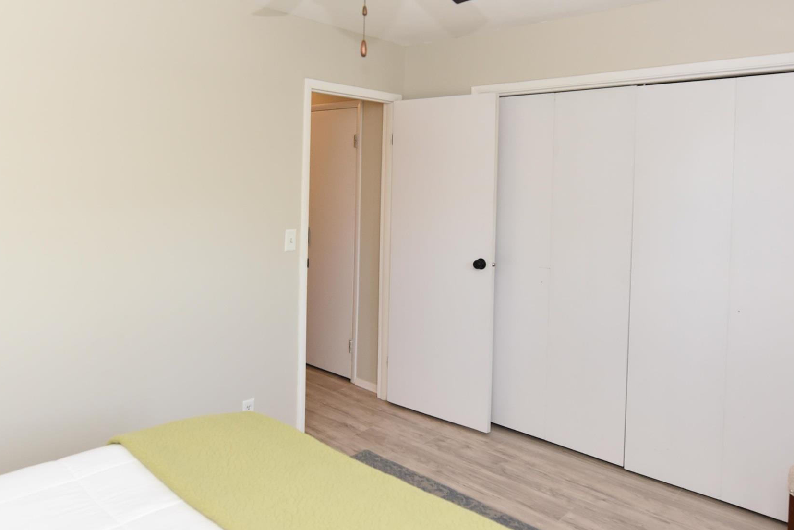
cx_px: 362
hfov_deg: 69.2
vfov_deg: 49.0
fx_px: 574
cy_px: 193
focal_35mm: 26
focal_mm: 14
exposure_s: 1/100
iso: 800
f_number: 5
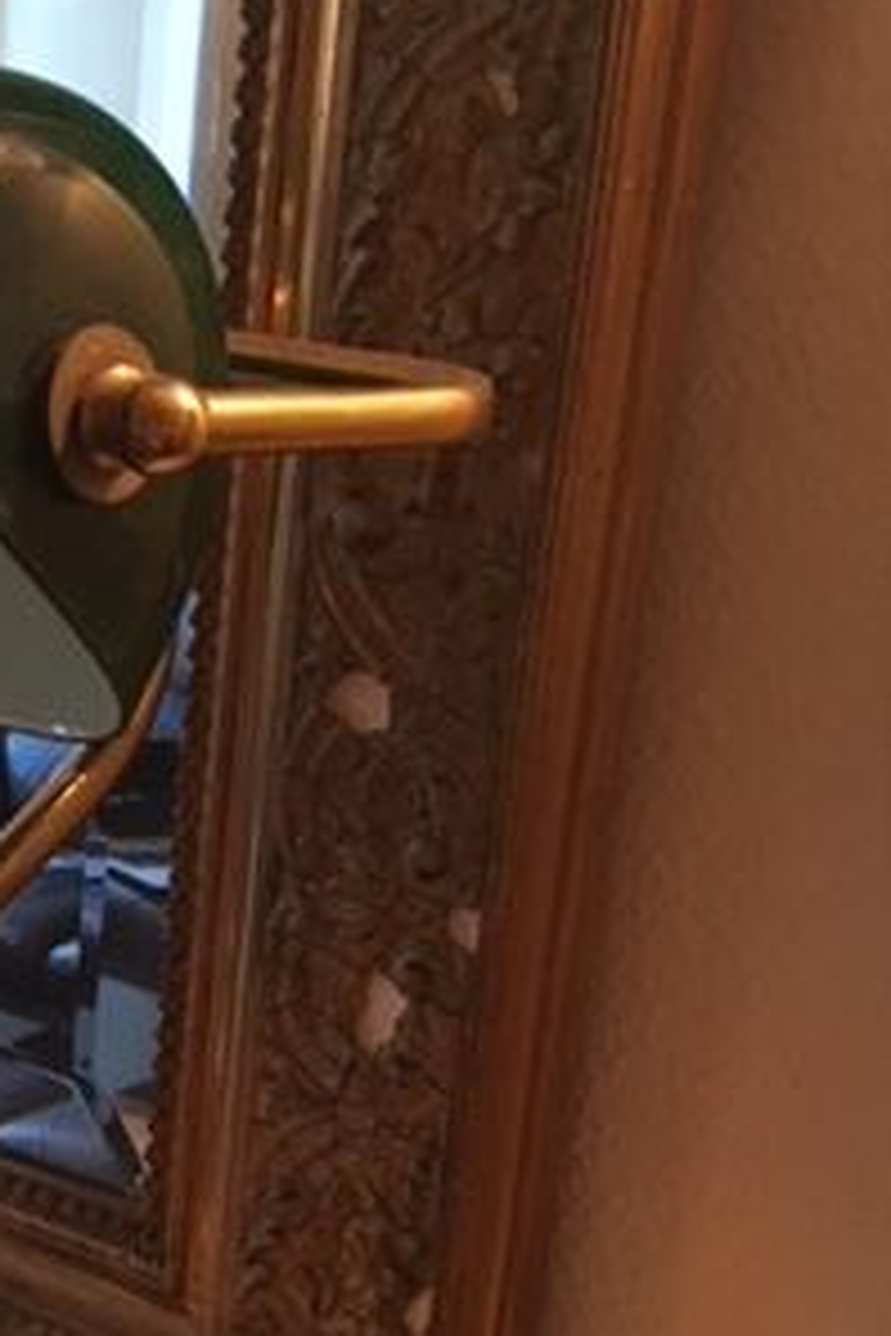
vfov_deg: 30.1
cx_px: -166
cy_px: 1089
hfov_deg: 19.7
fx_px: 2413
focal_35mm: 65
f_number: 2.2
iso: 200
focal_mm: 4.15
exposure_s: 1/33
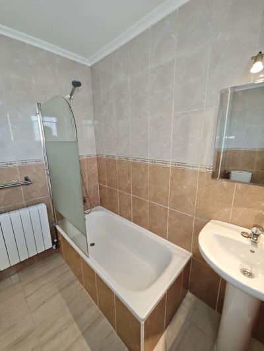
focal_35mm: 14
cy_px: 176
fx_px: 142
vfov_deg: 102.0
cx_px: 132
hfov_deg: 85.8
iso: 400
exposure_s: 1/50
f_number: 2.2
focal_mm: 2.16
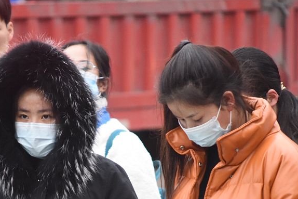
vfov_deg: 3.5
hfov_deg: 5.2
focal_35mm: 397
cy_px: 194
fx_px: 3287
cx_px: 110
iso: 5000
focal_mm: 190
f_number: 5.3
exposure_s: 1/200
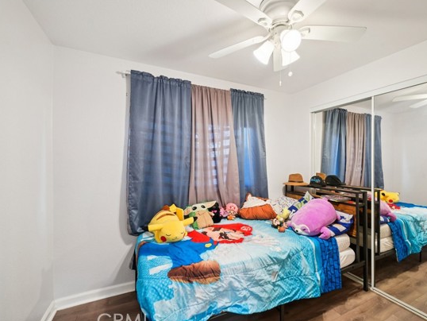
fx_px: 197
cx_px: 233
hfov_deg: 94.2
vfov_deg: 78.1
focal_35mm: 16
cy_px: 163
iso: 400
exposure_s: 1/3.33
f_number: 9
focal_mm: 14
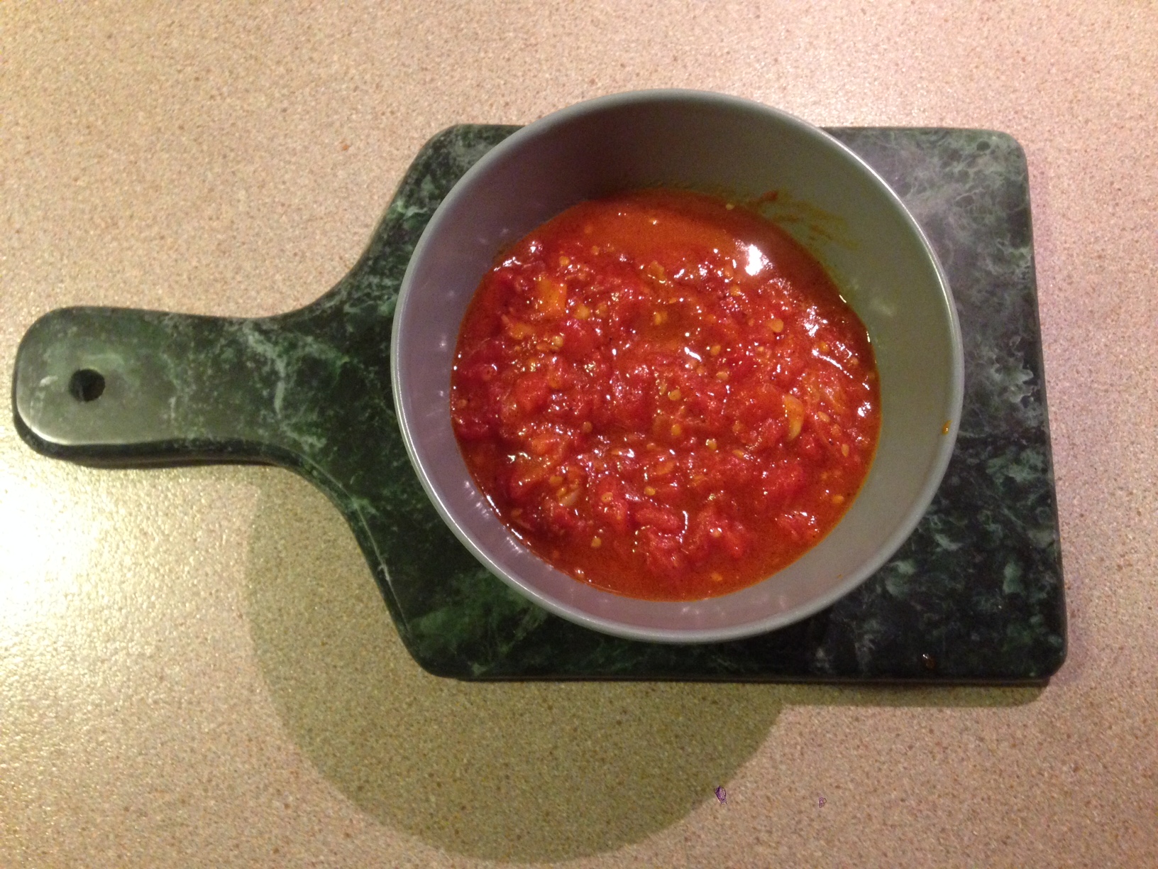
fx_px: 1104
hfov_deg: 55.4
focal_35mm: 33
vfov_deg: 42.9
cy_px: 434
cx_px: 579
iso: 320
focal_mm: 4.12
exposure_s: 1/20
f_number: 2.4
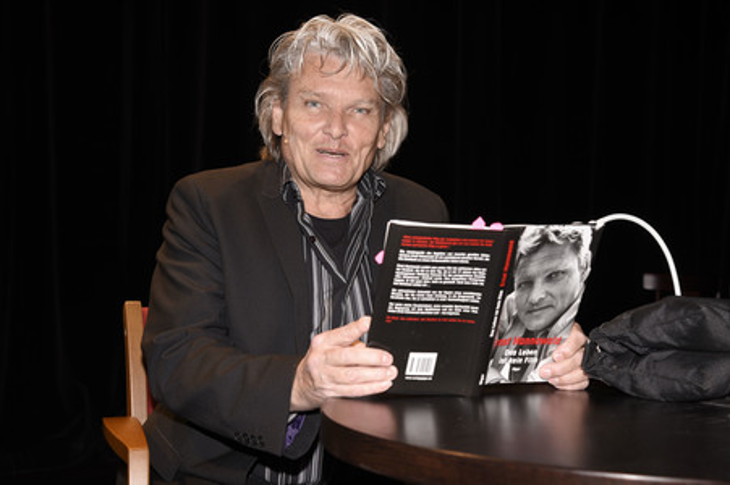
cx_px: 365
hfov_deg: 38.2
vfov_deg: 26.0
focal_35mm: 52
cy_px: 242
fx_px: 1054
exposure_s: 1/125
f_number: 6.3
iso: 320
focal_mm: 52
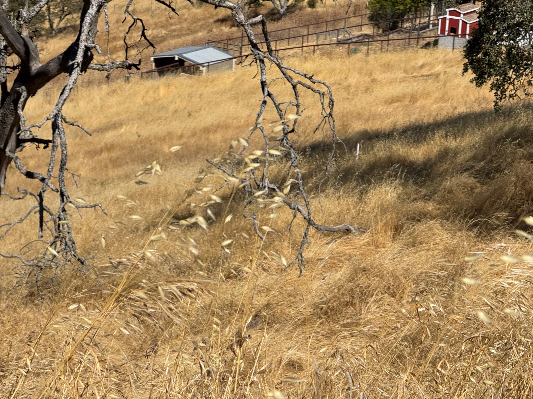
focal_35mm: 120
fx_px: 1848
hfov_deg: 16.4
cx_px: 266
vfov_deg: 12.3
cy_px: 200
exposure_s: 1/2611
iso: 50
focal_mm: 15.66
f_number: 2.8
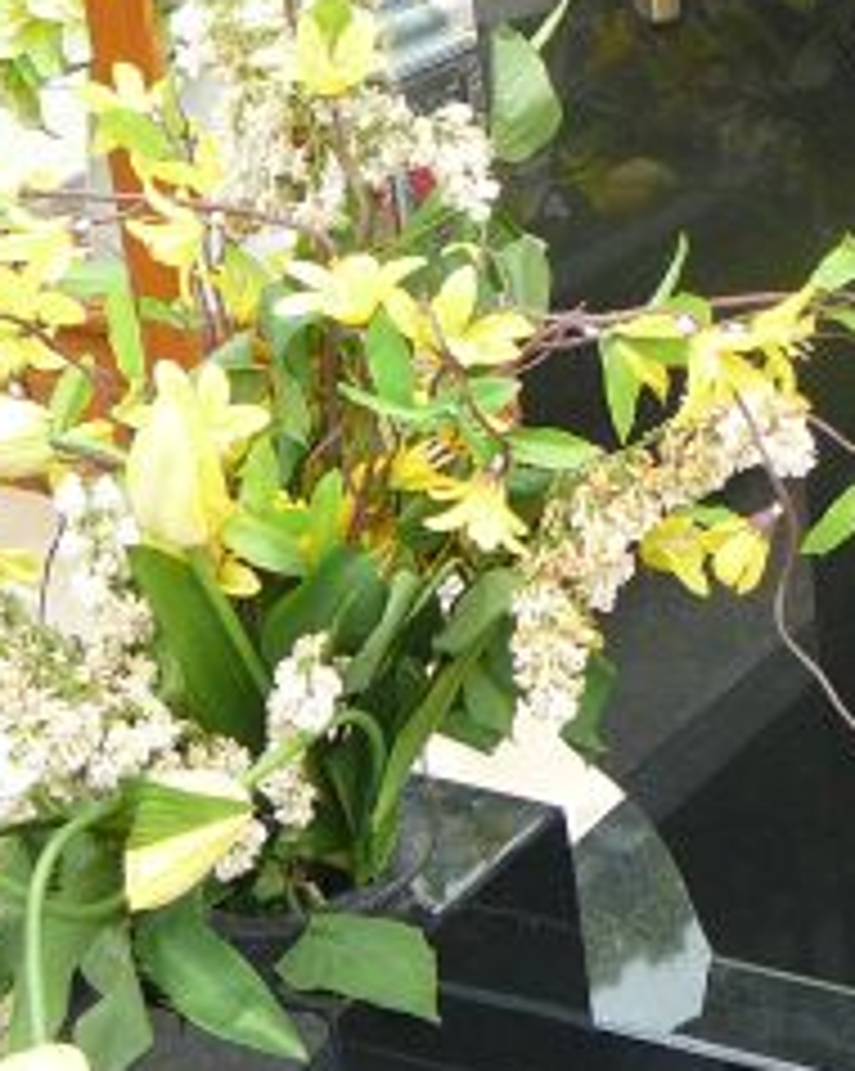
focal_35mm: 92
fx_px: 2914
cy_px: 153
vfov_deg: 20.5
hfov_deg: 15.5
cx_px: 1233
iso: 80
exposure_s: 1/160
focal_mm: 5.2
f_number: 2.8
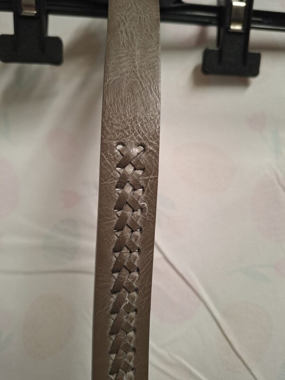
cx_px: 142
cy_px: 190
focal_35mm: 23
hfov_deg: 58.9
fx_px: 252
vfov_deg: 73.9
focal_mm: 5.54
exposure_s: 1/50
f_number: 1.8
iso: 200
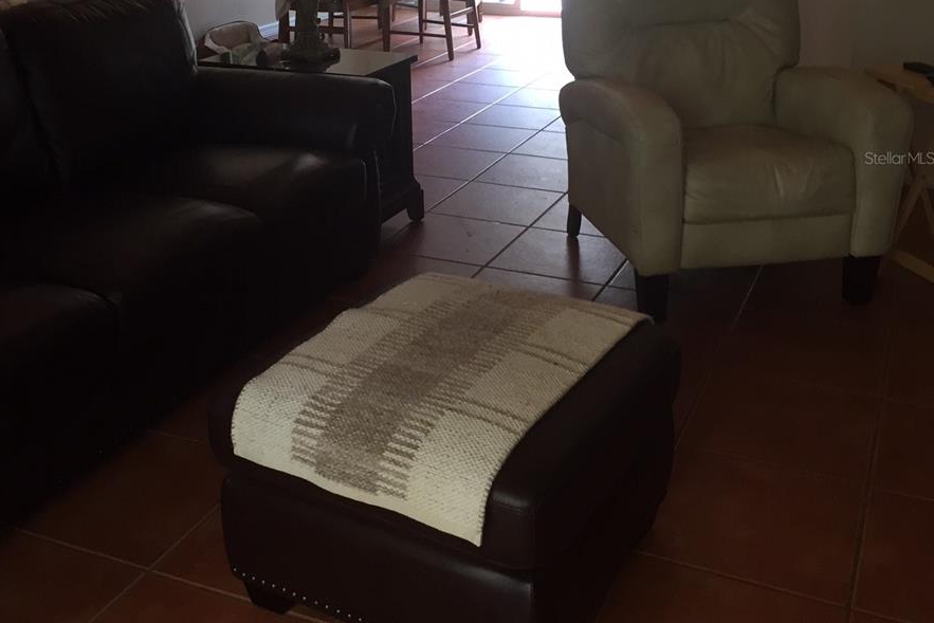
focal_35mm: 41
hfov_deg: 47.4
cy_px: 158
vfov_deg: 32.1
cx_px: 462
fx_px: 1064
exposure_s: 1/30
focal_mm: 4.15
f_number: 2.2
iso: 80
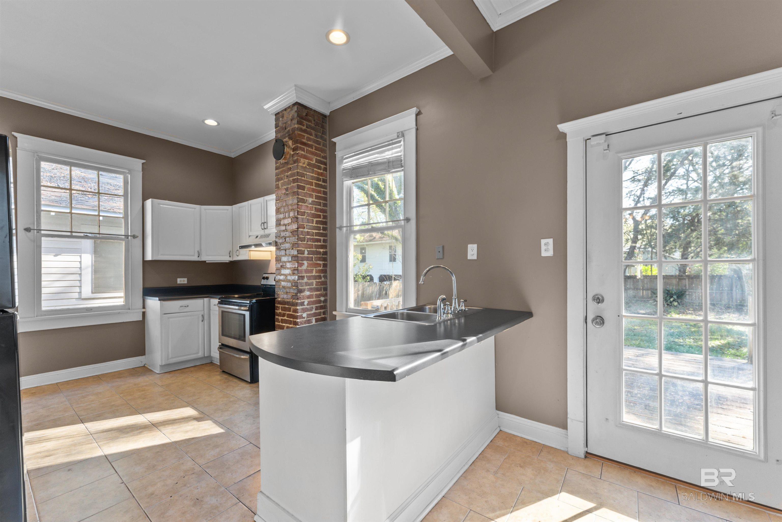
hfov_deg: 104.2
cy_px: 261
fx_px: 304
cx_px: 391
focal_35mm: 14
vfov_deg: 81.3
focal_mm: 14
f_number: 7.1
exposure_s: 1/8
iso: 400
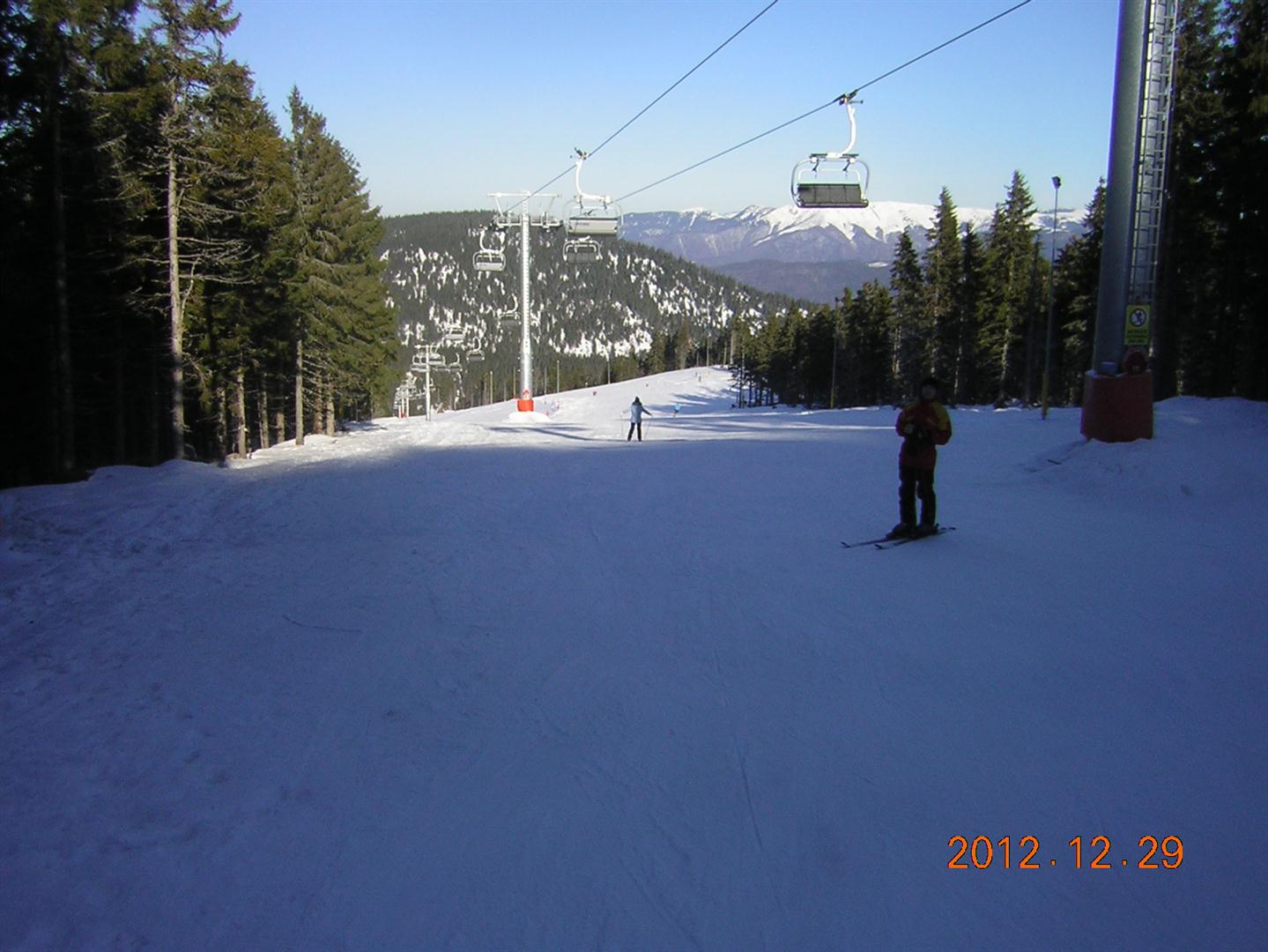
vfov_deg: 39.7
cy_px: 476
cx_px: 634
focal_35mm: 36
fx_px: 1319
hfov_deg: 51.3
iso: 50
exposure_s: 1/400
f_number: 5.2
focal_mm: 4.7
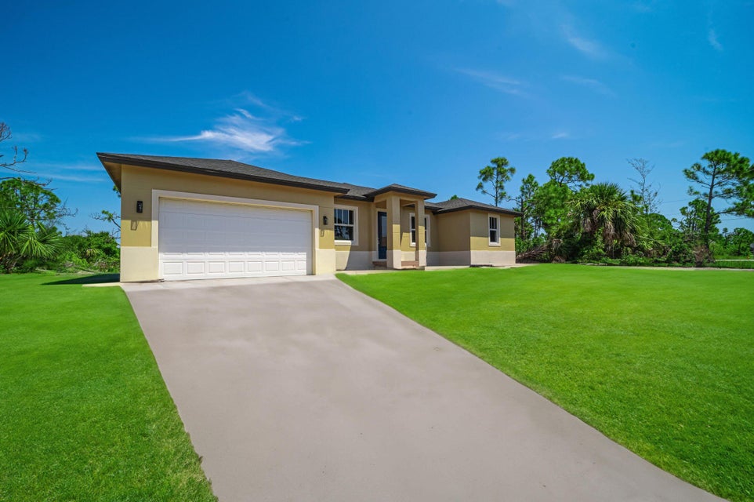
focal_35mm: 14
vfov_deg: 81.1
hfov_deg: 104.3
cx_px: 377
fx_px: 293
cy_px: 251
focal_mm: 14
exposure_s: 1/800
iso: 100
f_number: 11
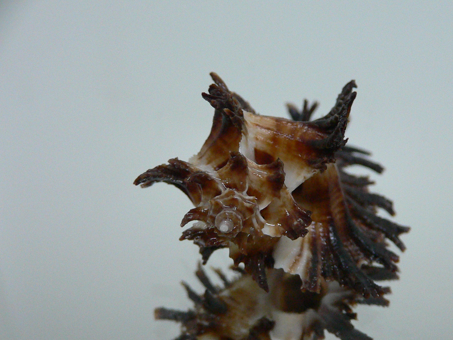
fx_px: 576
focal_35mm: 44
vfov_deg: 32.8
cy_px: 201
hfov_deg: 42.7
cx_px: 274
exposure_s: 1/50
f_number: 2.8
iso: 200
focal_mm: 4.6
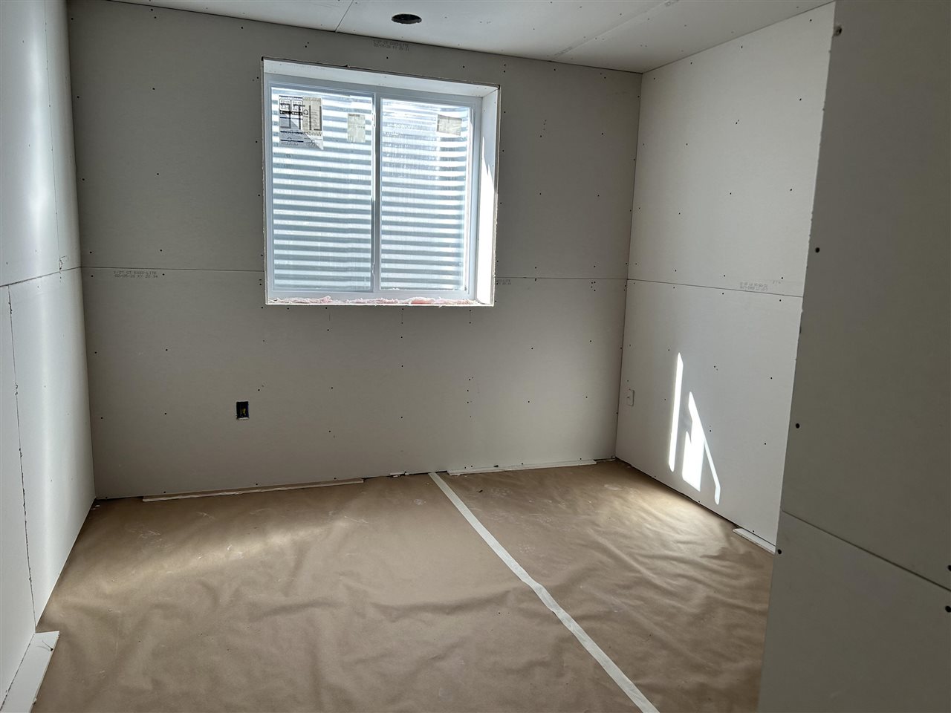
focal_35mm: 26
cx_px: 476
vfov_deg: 53.1
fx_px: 714
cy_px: 356
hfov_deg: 67.3
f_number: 1.5
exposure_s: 1/212
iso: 40
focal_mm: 5.7
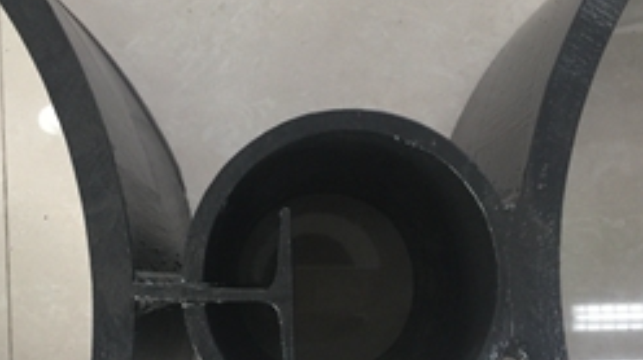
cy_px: 275
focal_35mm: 51
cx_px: 314
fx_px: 869
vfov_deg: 23.2
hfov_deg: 40.6
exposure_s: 1/30
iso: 50
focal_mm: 4.15
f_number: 2.2
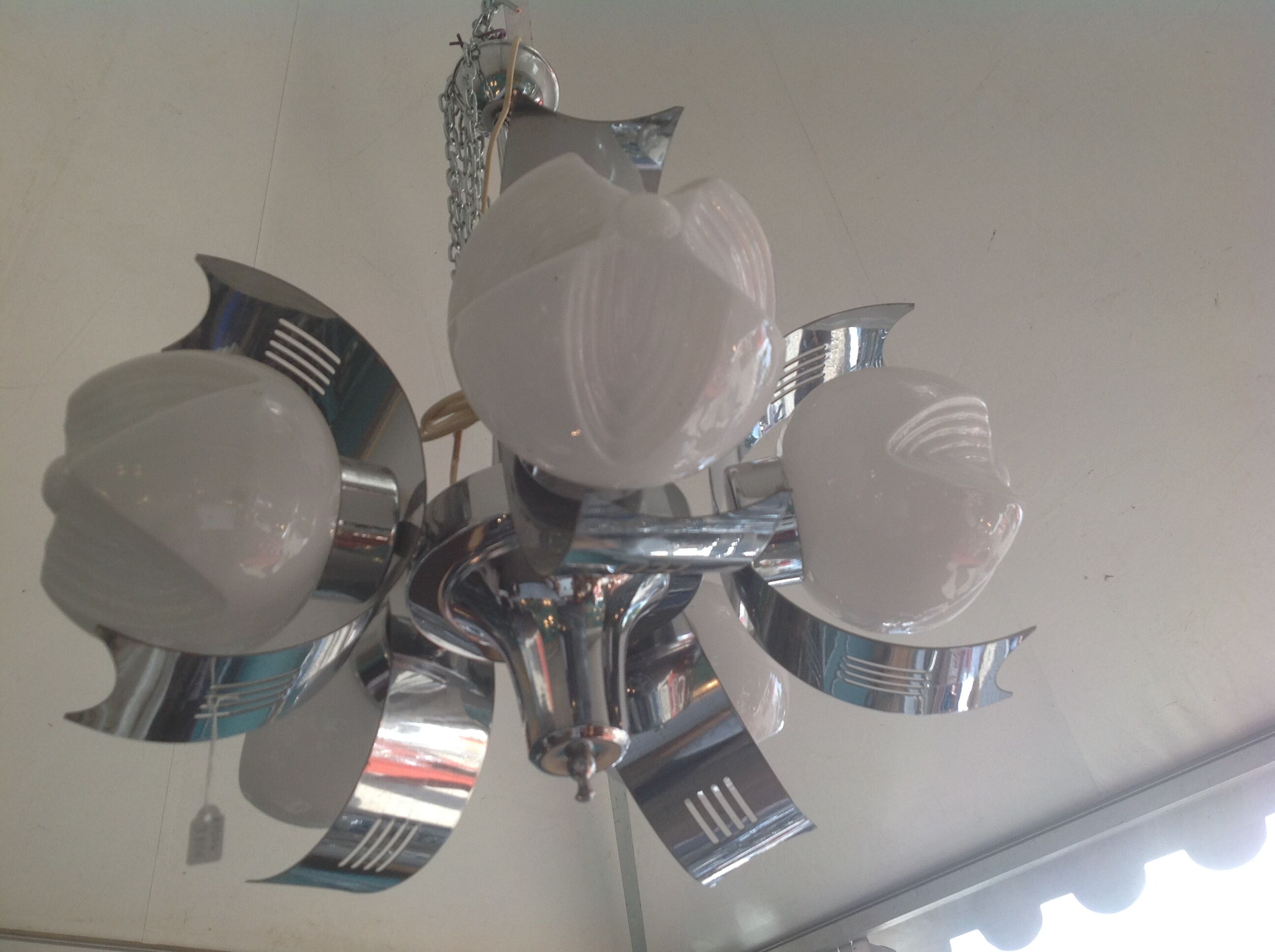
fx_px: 1287
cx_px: 638
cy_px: 476
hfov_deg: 52.7
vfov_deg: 40.6
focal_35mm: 35
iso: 50
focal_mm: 4.28
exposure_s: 1/252
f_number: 2.4
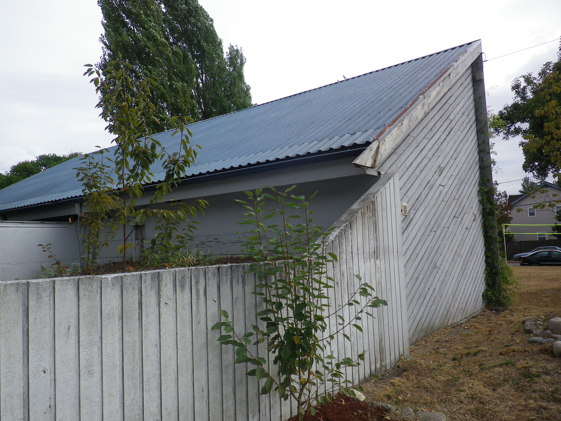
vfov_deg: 49.7
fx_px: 454
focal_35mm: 28
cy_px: 210
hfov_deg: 63.4
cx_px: 280
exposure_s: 1/100
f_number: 8.3
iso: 100
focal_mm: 5
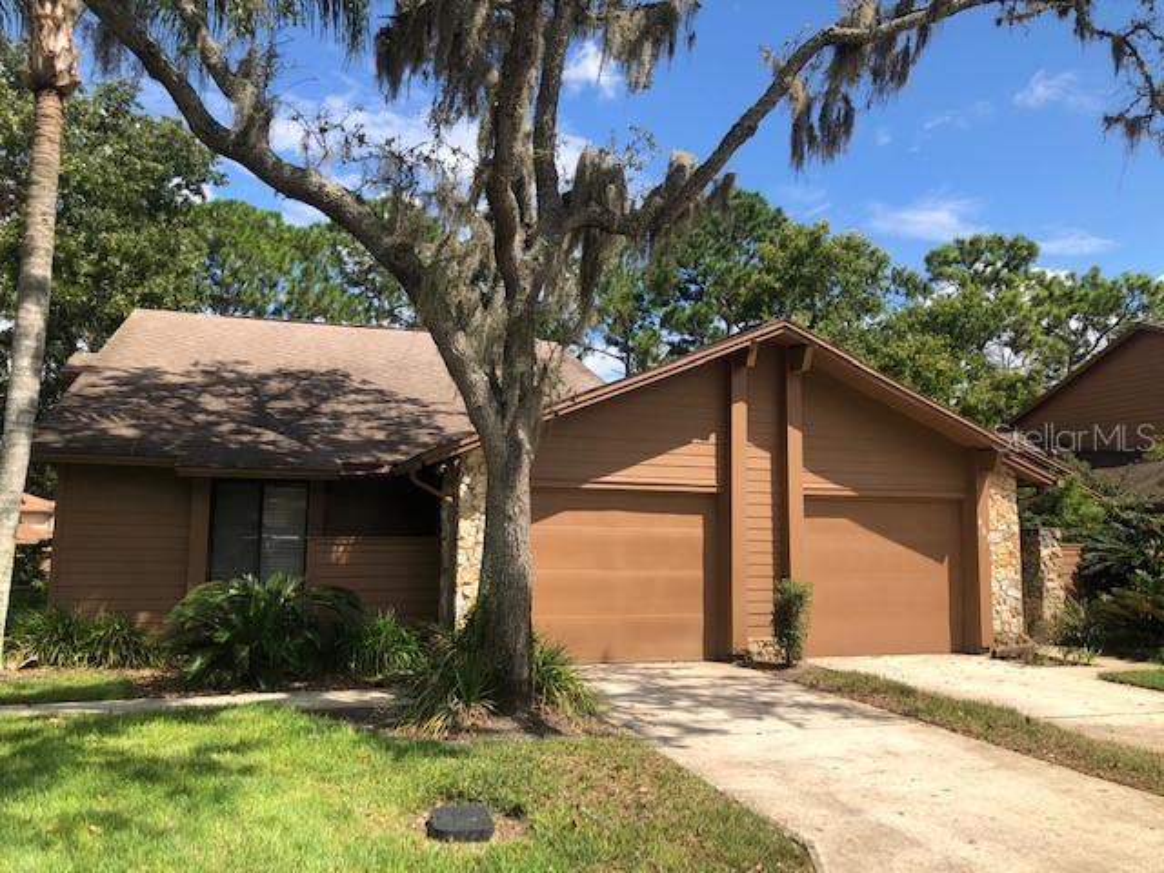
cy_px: 436
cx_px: 582
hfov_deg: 63.4
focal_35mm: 28
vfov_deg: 49.7
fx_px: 942
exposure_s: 1/1372
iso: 20
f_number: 1.8
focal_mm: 3.99
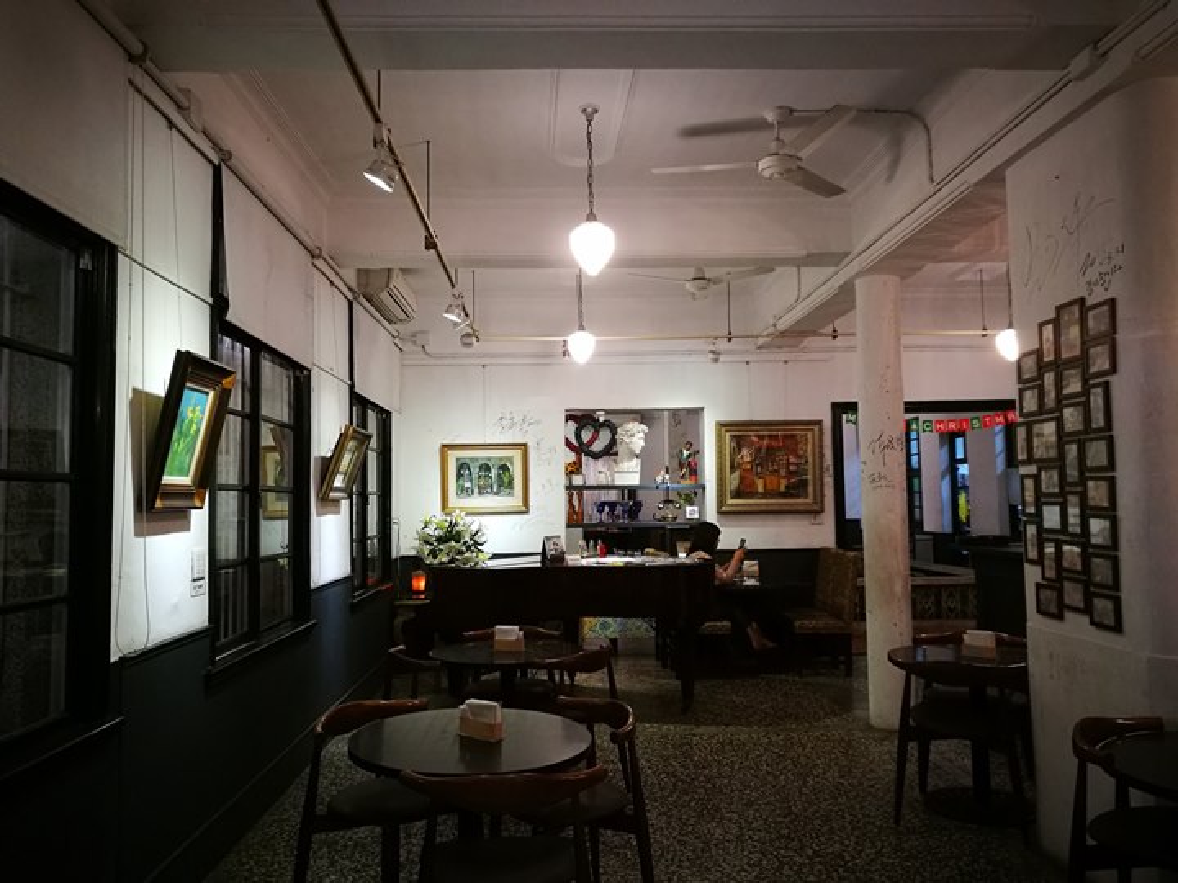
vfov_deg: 51.4
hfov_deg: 65.3
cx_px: 589
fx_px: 919
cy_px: 442
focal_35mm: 27
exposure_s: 1/30
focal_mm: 4.5
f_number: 2.2
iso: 400
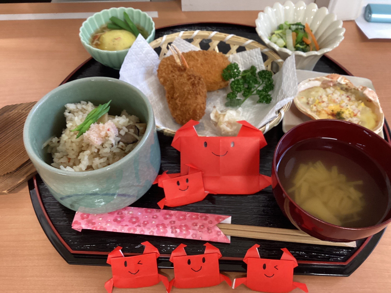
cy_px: 146
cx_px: 196
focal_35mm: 31
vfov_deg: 45.4
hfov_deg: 58.4
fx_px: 350
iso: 250
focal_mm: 3.3
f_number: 2.4
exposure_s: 1/50
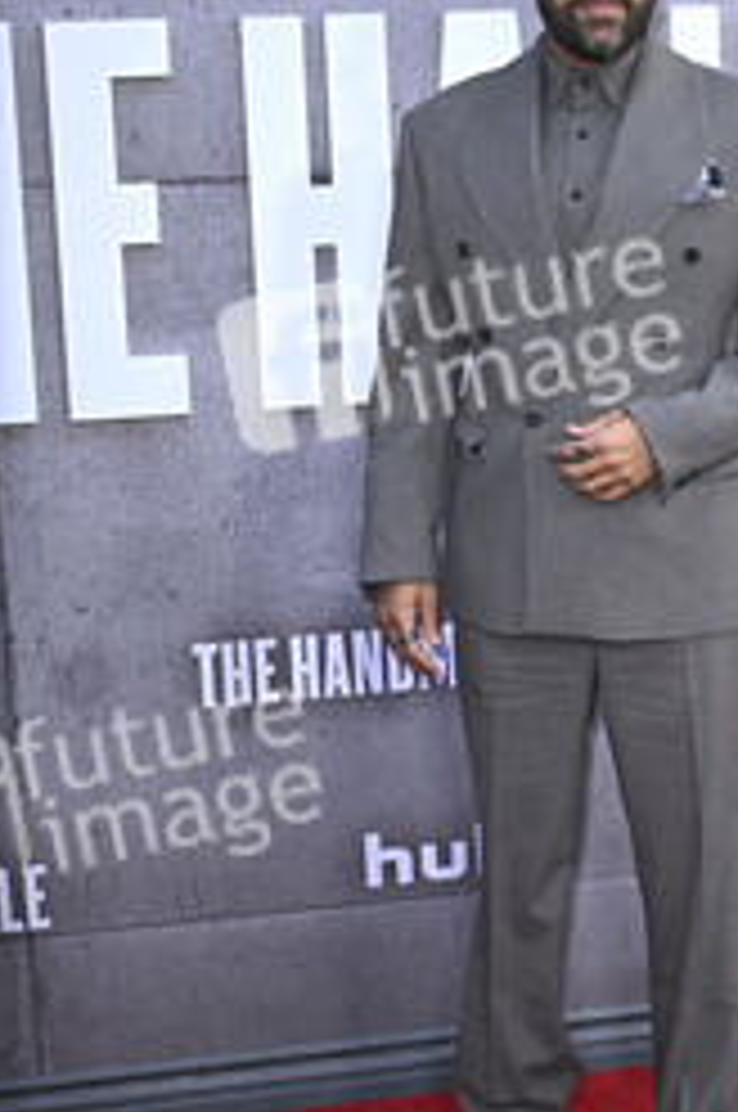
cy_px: 572
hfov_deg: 19.8
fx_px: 2097
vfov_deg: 29.7
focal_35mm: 68
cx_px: 580
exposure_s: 1/250
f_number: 6.3
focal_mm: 42
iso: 640
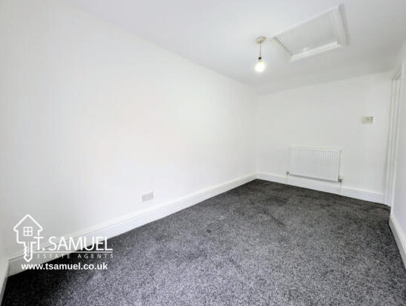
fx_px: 153
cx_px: 194
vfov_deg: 90.0
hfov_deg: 106.0
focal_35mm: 13
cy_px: 148
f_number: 1.95
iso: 79
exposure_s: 1/15
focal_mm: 2.23
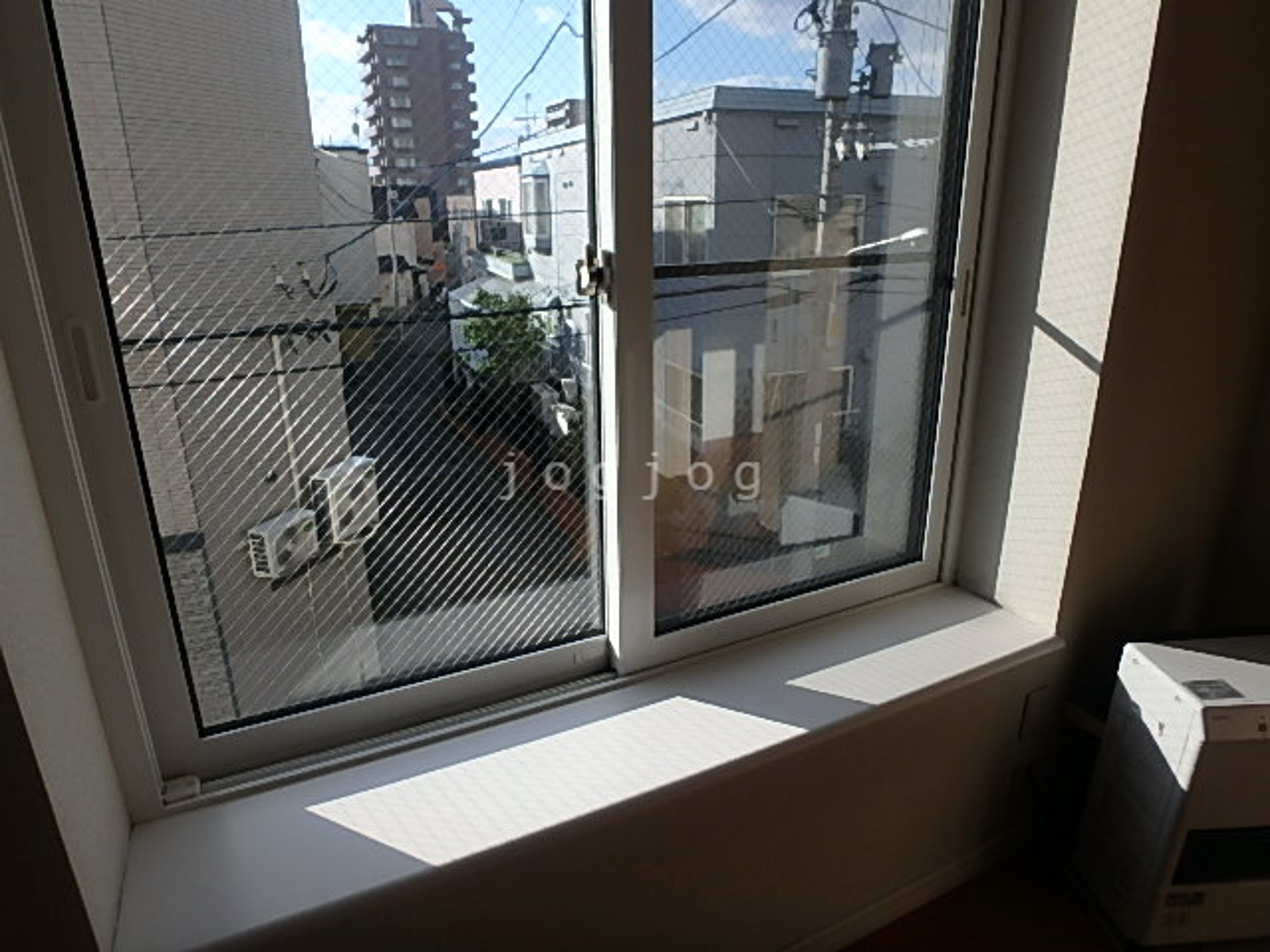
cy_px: 476
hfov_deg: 79.0
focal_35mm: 21
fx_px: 770
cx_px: 635
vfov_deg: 63.4
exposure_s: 1/640
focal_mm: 3.7
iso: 125
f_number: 3.5
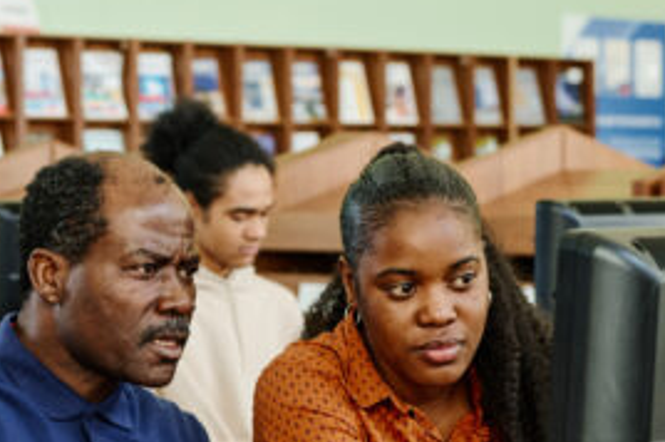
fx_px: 2398
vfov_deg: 10.5
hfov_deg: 15.6
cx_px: 69
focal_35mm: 130
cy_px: 363
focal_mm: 58
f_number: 4.5
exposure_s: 1/125
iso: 640
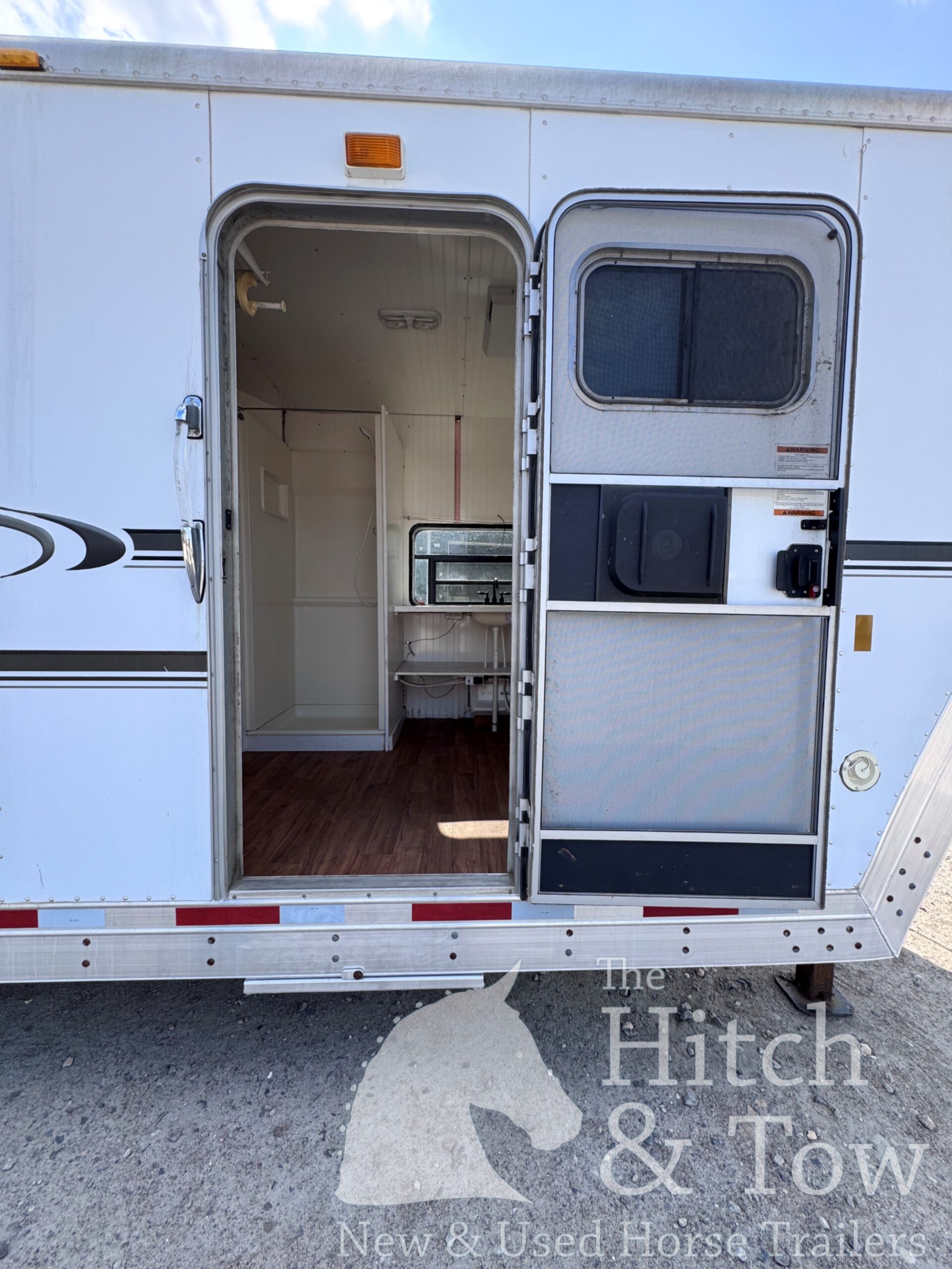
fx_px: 513
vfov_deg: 102.1
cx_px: 476
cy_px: 634
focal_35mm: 14
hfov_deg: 85.7
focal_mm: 2.22
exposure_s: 1/384
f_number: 2.2
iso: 40
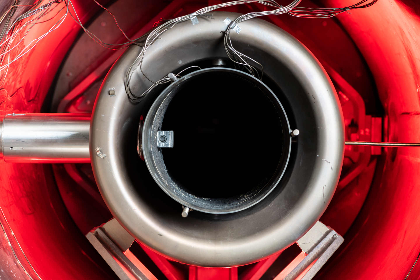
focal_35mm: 105
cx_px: 210
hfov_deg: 19.5
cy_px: 140
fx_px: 1225
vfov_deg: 13.0
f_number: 11
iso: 320
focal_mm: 105
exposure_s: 1/200
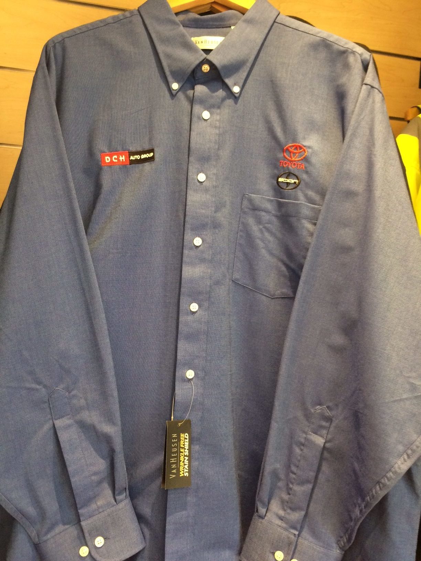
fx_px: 470
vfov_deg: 61.7
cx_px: 210
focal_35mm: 29
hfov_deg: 48.2
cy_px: 280
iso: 100
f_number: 2.2
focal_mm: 4.15
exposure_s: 1/30
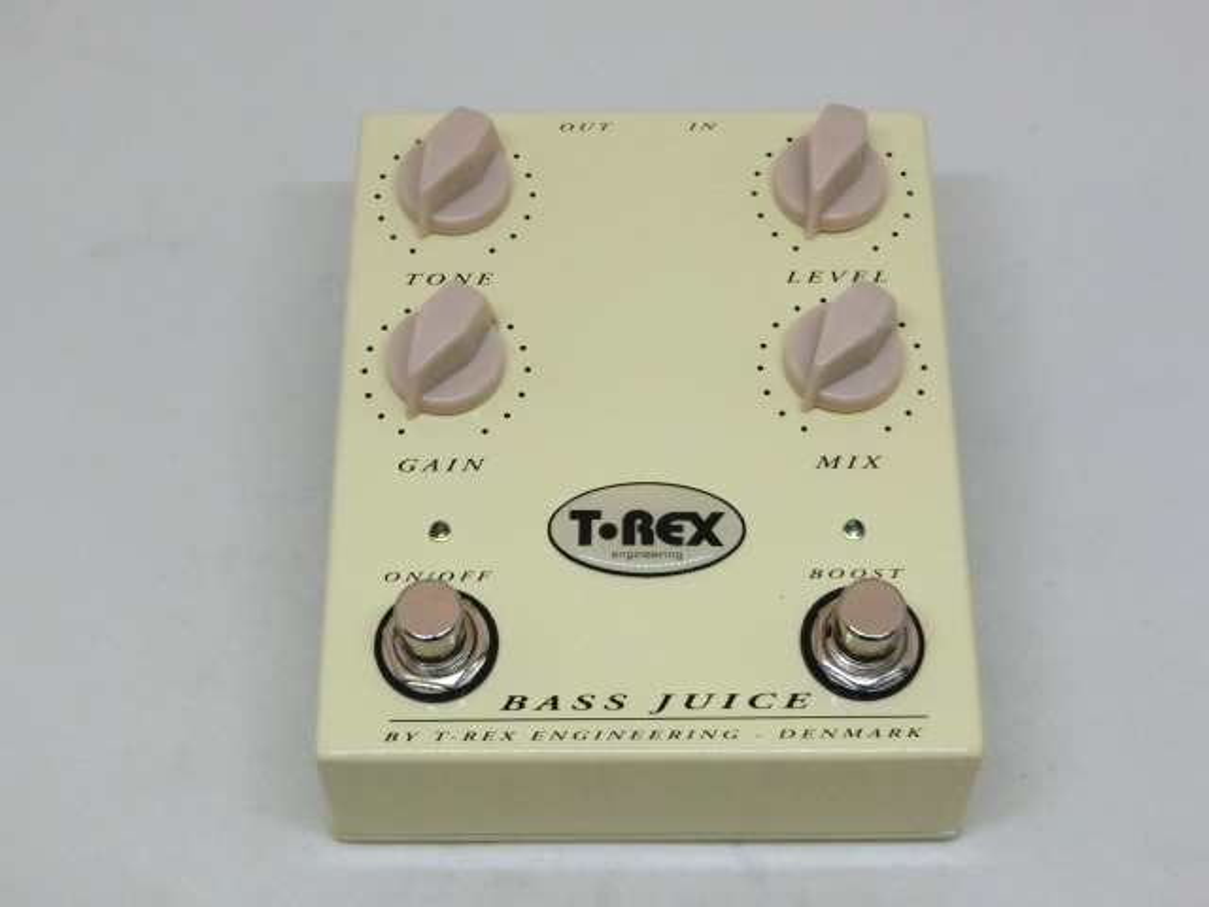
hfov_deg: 32.2
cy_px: 454
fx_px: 2096
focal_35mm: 60
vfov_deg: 24.4
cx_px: 604
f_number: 5
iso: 400
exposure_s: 1/125
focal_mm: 10.7
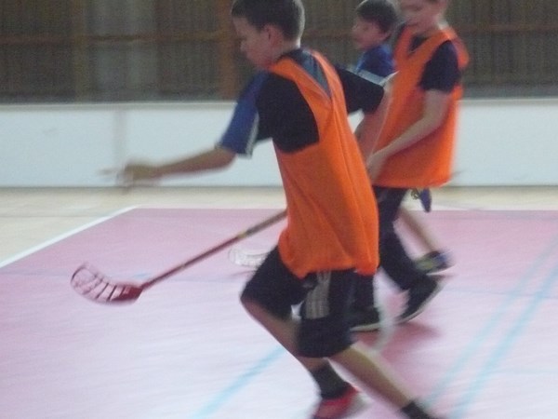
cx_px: 279
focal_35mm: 144
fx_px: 2321
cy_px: 210
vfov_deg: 10.3
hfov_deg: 13.7
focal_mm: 17.4
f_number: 5
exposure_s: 1/100
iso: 800
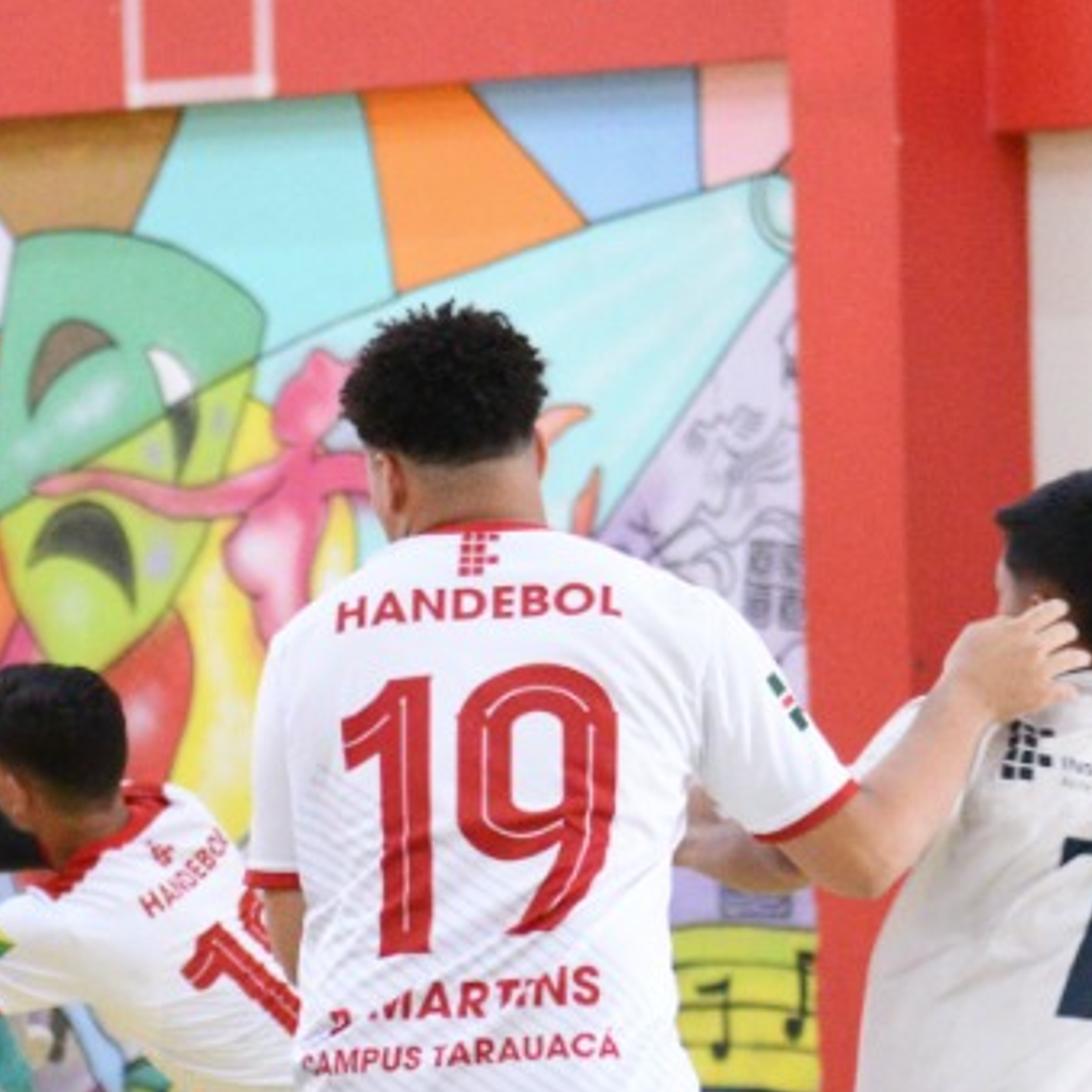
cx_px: 395
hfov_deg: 6.2
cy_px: 854
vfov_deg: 6.2
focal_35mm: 284
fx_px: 10136
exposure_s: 1/500
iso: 3200
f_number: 2.8
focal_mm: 70
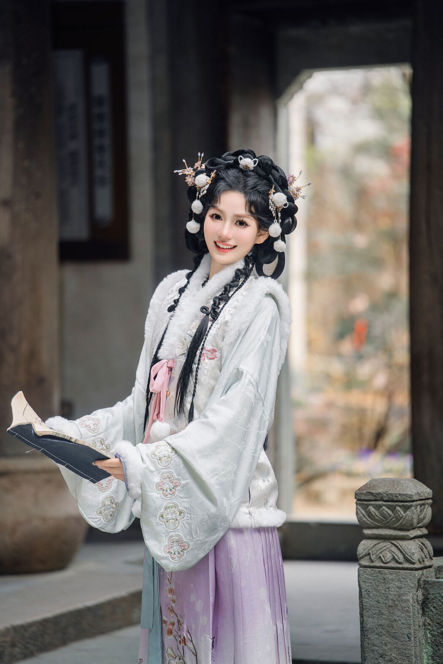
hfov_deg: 9.4
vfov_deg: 14.1
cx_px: 222
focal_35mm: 146
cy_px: 332
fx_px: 2695
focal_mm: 146
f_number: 2.8
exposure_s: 1/125
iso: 160
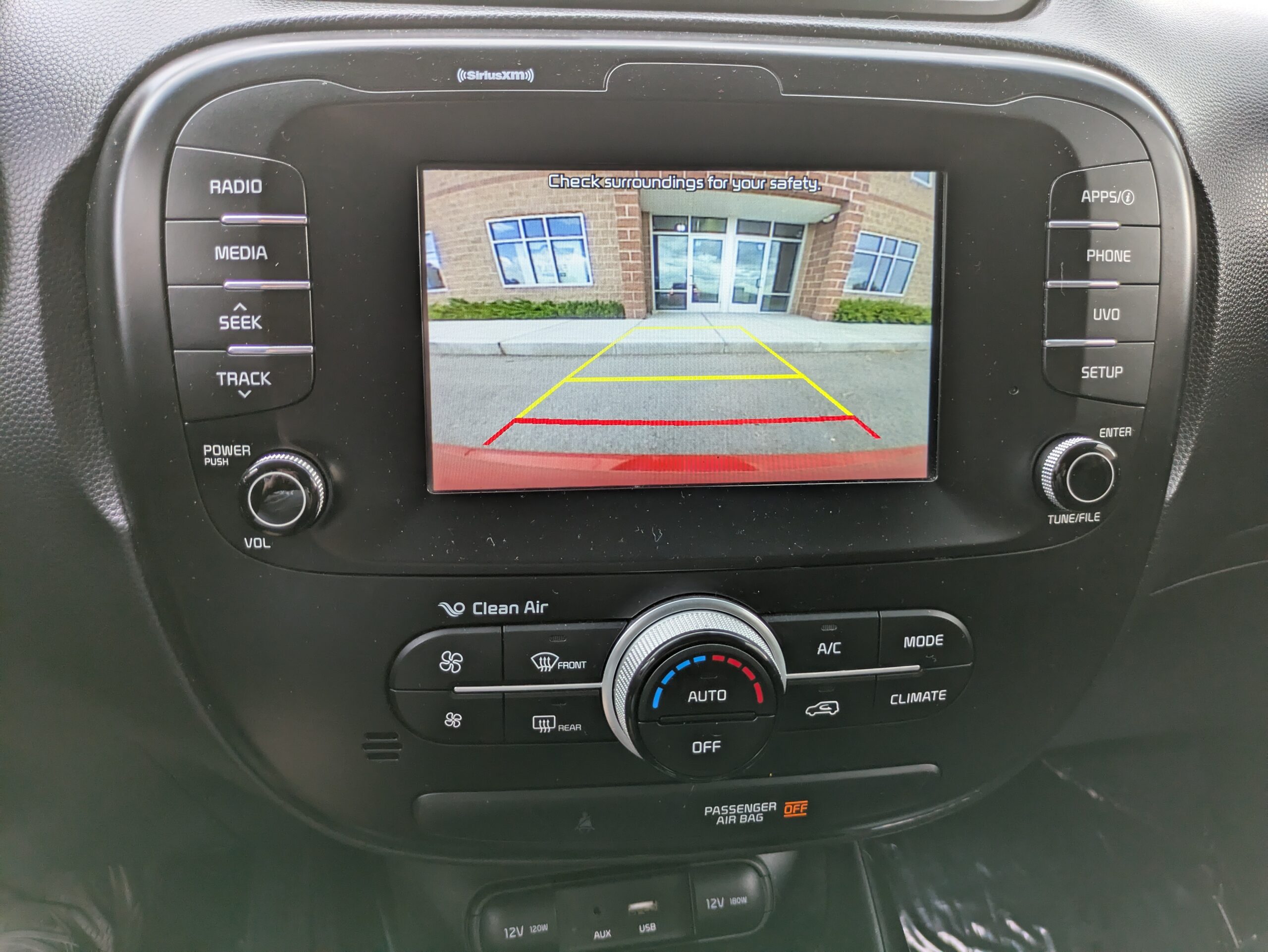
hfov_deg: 69.4
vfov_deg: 54.9
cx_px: 634
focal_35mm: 25
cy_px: 476
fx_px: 916
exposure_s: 1/120
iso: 115
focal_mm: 5.43
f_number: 1.89
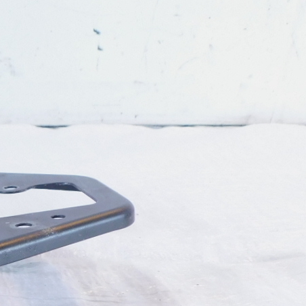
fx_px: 720
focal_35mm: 72
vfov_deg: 22.9
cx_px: -135
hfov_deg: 20.9
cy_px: 313
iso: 180
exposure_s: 1/30
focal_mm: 4
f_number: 3
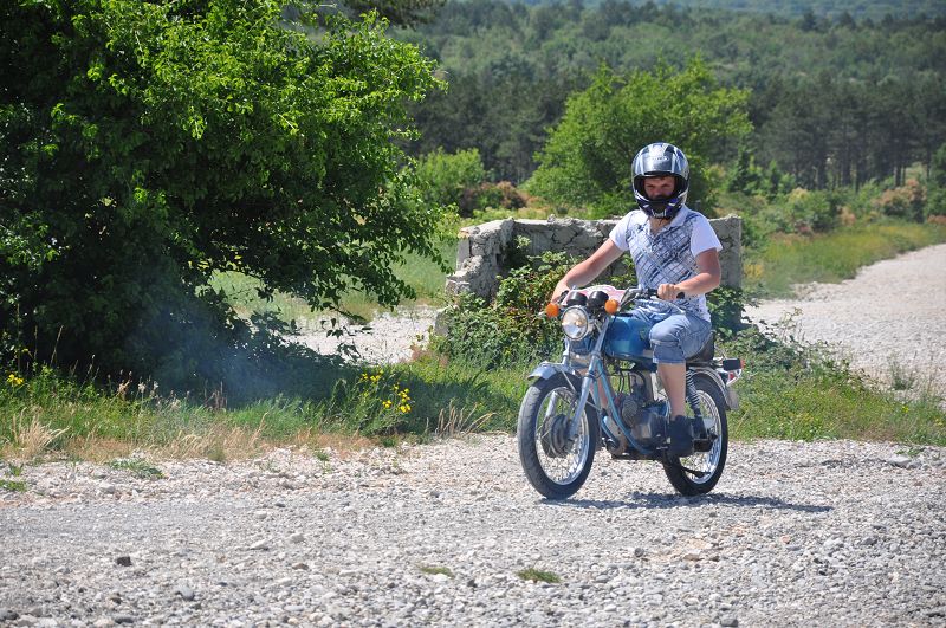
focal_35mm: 158
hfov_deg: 13.1
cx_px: 473
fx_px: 4133
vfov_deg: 8.7
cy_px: 314
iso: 200
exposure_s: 1/640
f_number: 6.3
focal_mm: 105
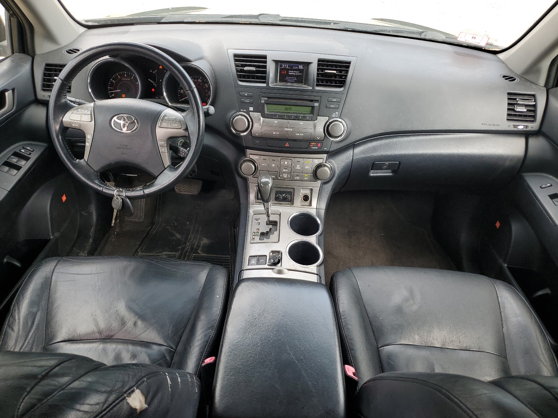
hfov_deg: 67.3
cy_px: 209
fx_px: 419
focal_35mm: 26
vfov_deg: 53.1
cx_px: 279
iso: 50
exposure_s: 1/133
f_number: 1.5
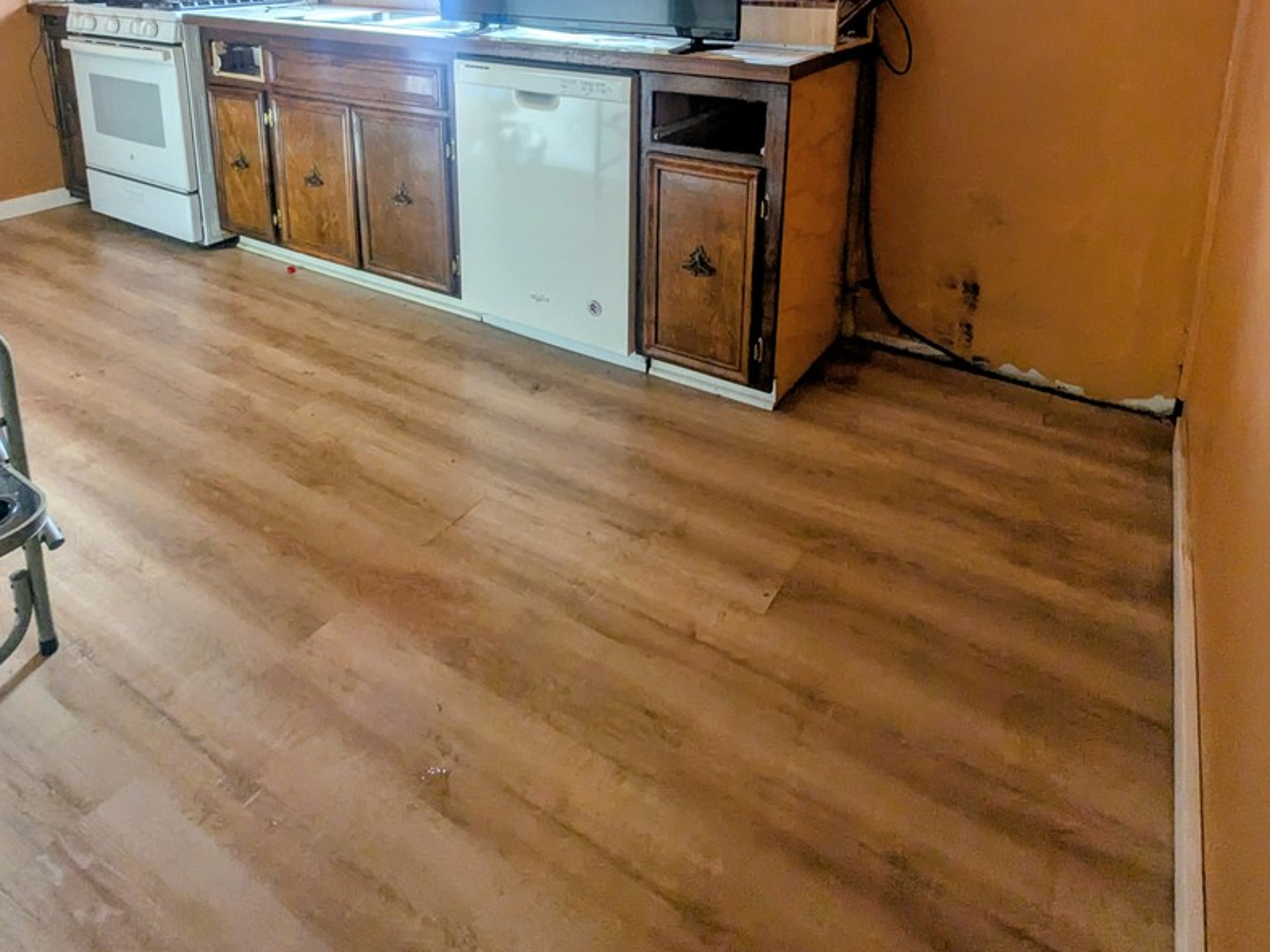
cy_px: 140
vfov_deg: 55.0
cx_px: 620
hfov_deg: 76.4
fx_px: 807
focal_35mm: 22
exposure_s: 1/100
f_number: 2.2
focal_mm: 2.35
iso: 229
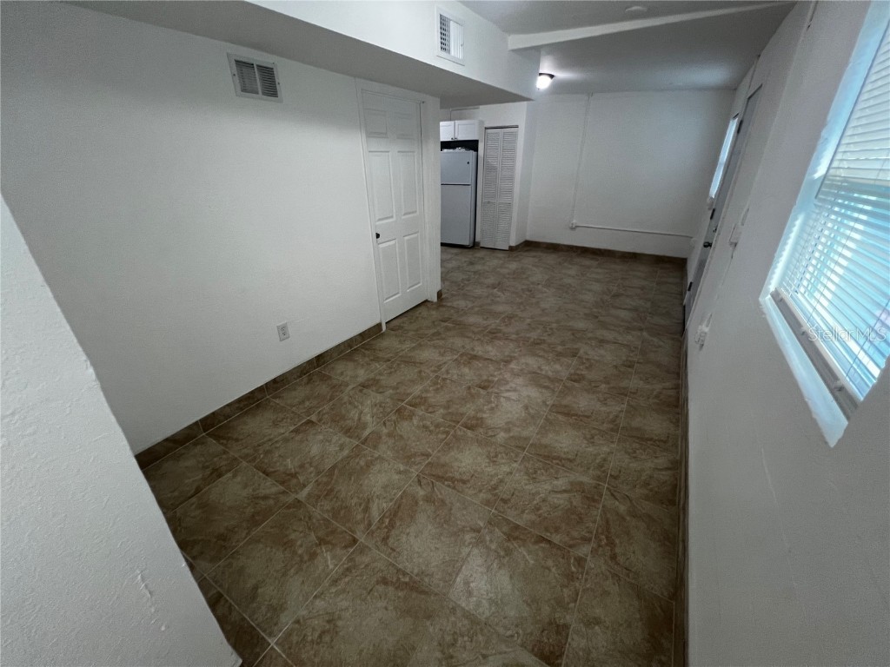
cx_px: 445
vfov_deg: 89.9
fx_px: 334
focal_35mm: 13
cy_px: 334
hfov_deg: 106.2
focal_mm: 1.57
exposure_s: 1/120
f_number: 1.8
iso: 250
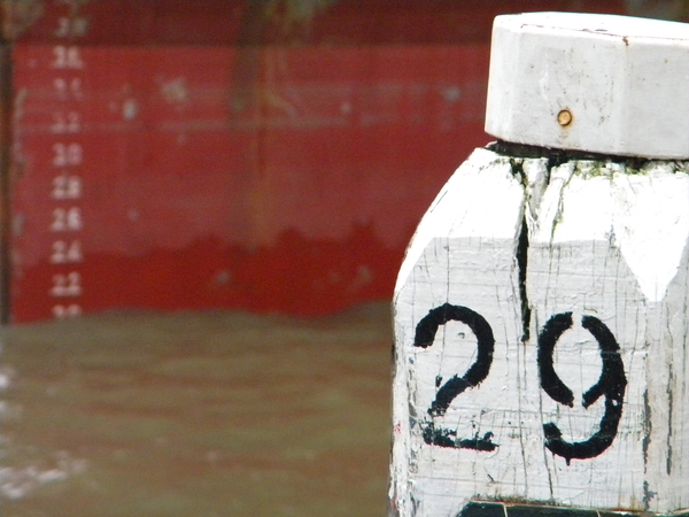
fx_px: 8240
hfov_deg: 4.8
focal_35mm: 414
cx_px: 344
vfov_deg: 3.6
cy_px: 258
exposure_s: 1/290
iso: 800
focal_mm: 75
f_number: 5.4
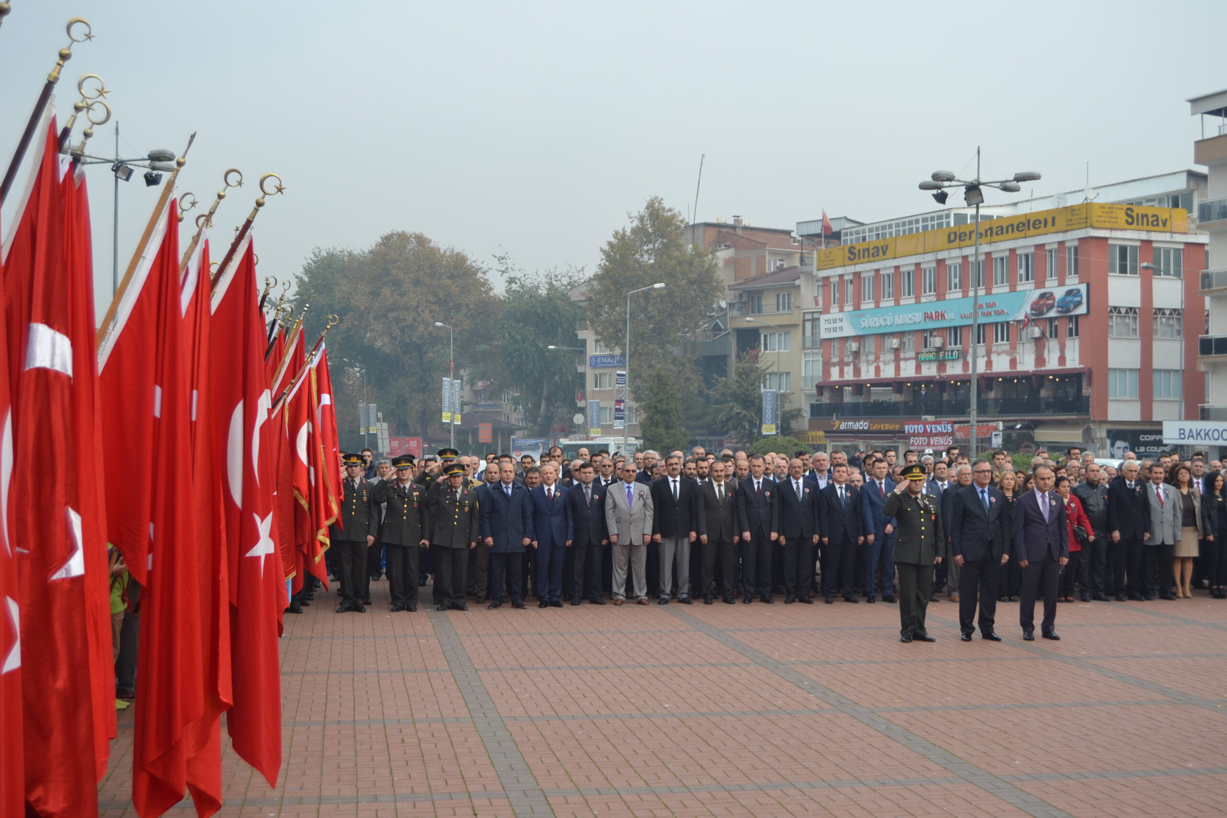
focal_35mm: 51
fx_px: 1738
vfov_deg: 26.5
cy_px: 409
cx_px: 614
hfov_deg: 38.9
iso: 100
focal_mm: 34
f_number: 5.6
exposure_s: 1/125
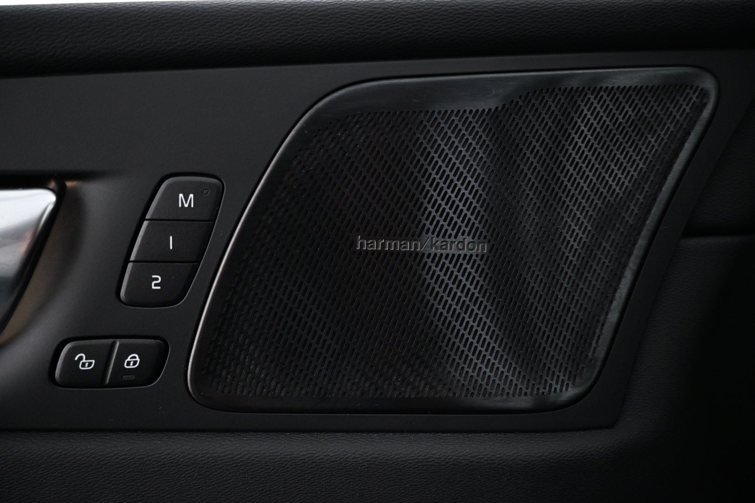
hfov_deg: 73.7
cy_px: 252
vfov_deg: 53.1
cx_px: 378
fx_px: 503
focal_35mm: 24
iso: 1600
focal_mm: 16
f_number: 3.5
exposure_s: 1/25
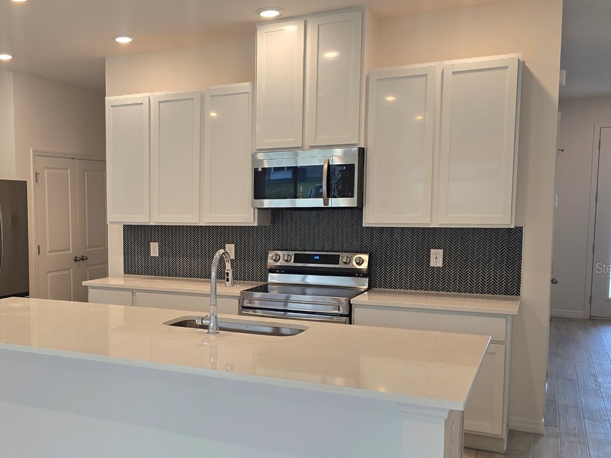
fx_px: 671
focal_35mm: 38
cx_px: 150
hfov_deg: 47.1
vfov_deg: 37.6
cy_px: 267
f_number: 1.7
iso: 80
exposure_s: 1/120
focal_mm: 6.3
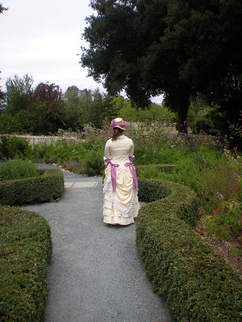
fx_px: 354
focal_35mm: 38
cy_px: 161
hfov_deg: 37.7
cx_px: 121
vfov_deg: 49.0
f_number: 4.6
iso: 64
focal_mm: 6.3
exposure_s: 1/388
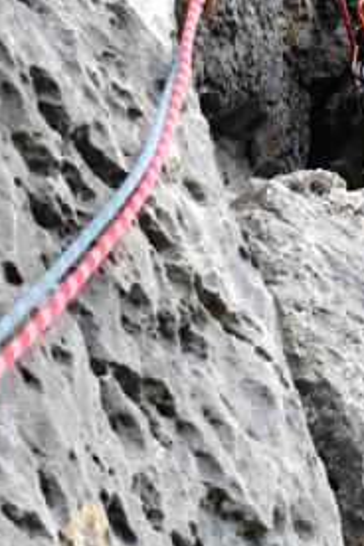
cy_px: 85
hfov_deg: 11.0
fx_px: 1881
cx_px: 334
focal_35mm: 124
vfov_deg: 16.4
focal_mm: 13.9
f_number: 5
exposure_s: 1/1250
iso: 640
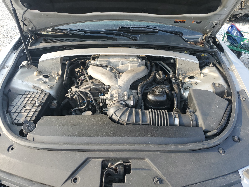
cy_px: 94
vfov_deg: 53.1
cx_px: 124
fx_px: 187
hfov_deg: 67.3
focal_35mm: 26
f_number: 1.5
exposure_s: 1/385
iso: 50
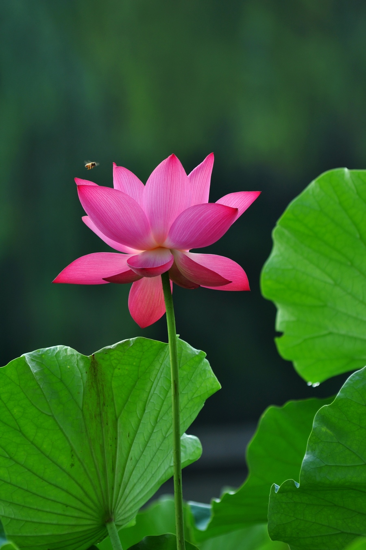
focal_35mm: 300
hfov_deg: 4.6
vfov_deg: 6.9
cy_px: 275
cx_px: 183
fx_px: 4586
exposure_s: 1/160
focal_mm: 200
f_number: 5
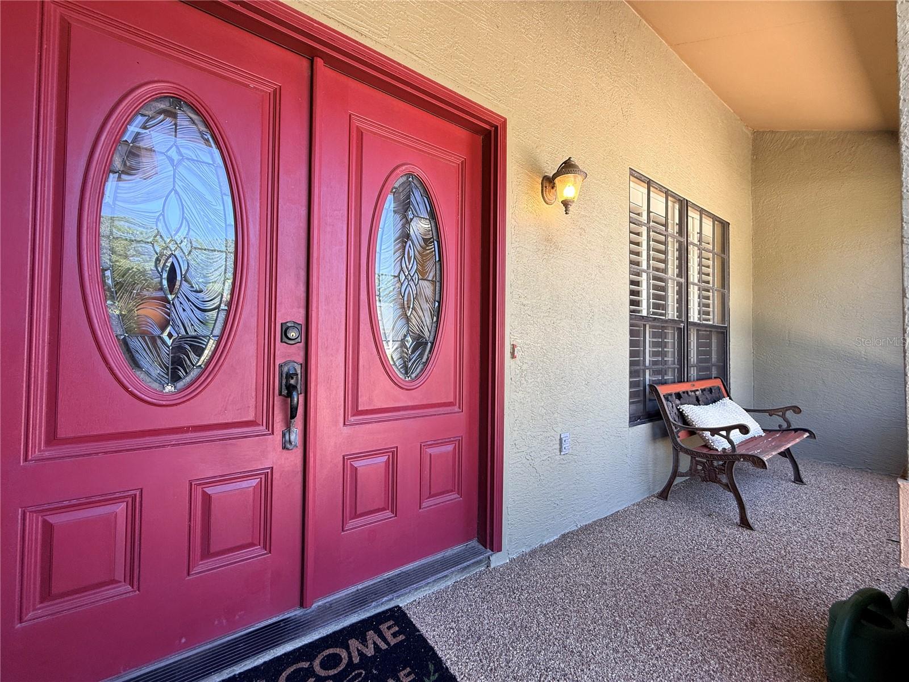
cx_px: 454
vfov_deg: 85.7
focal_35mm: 14
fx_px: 368
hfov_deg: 102.1
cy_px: 341
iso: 50
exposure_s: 1/99
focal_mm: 2.22
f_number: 2.2
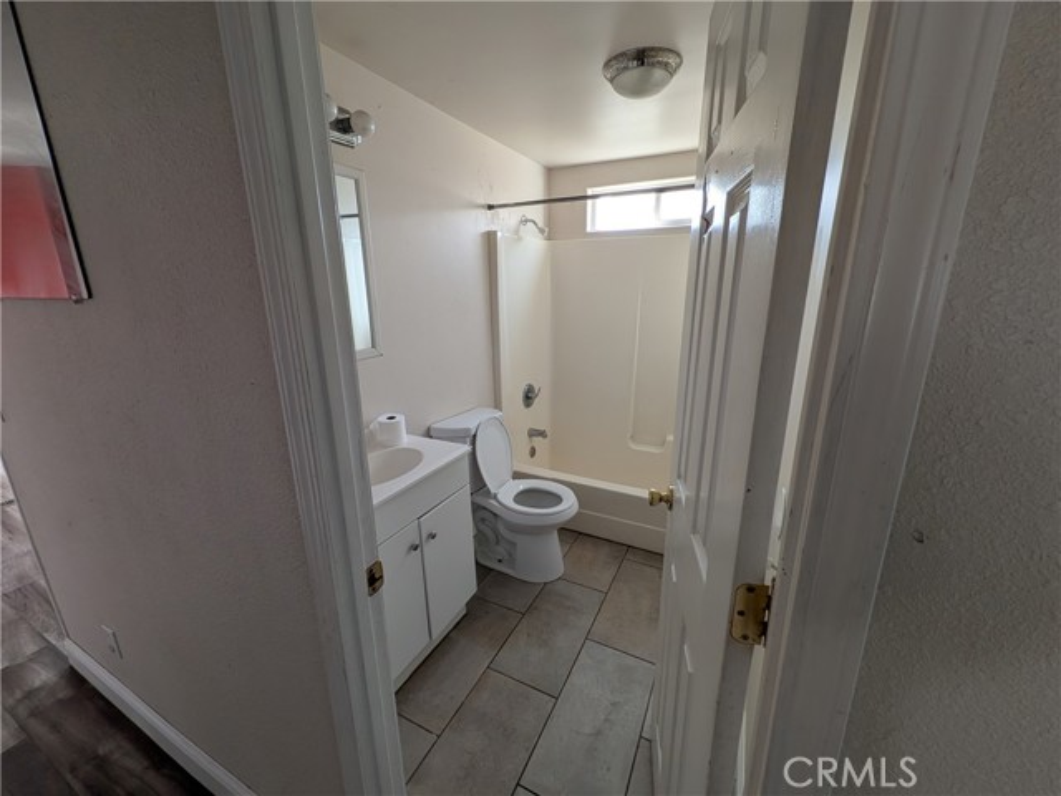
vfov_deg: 89.9
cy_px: 398
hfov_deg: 106.2
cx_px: 530
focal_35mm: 13
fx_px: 398
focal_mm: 1.54
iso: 39
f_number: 2.2
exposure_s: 1/23.8
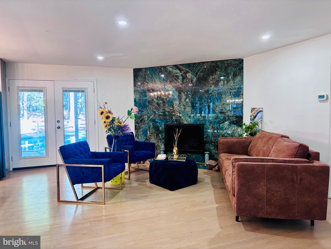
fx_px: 249
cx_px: 166
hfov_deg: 67.3
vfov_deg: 53.1
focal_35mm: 26
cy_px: 124
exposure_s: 1/60
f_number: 1.6
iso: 125
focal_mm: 5.96
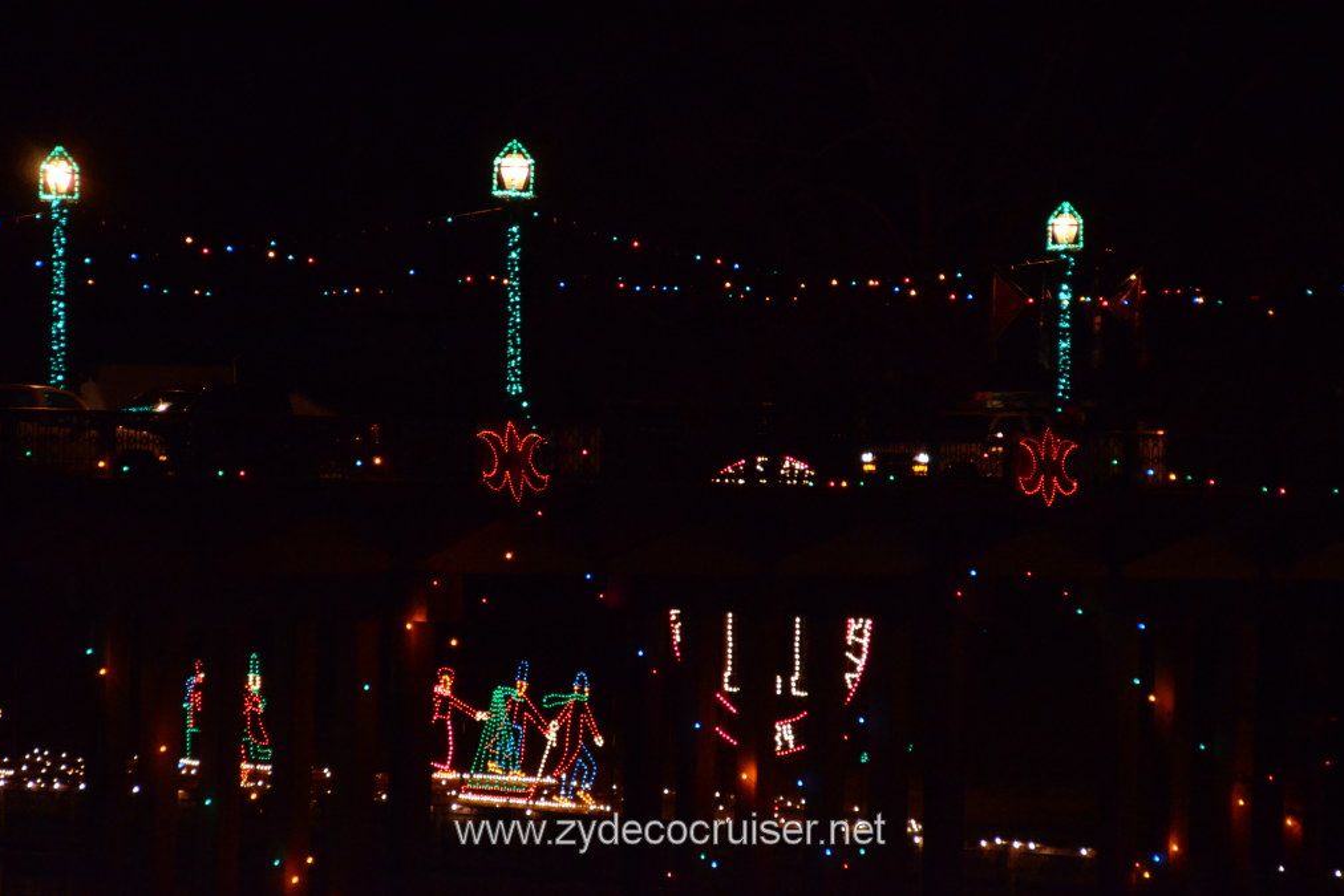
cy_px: 449
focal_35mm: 205
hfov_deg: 10.1
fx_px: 7635
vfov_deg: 6.7
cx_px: 669
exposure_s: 1/60
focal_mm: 135
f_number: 5.6
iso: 4000
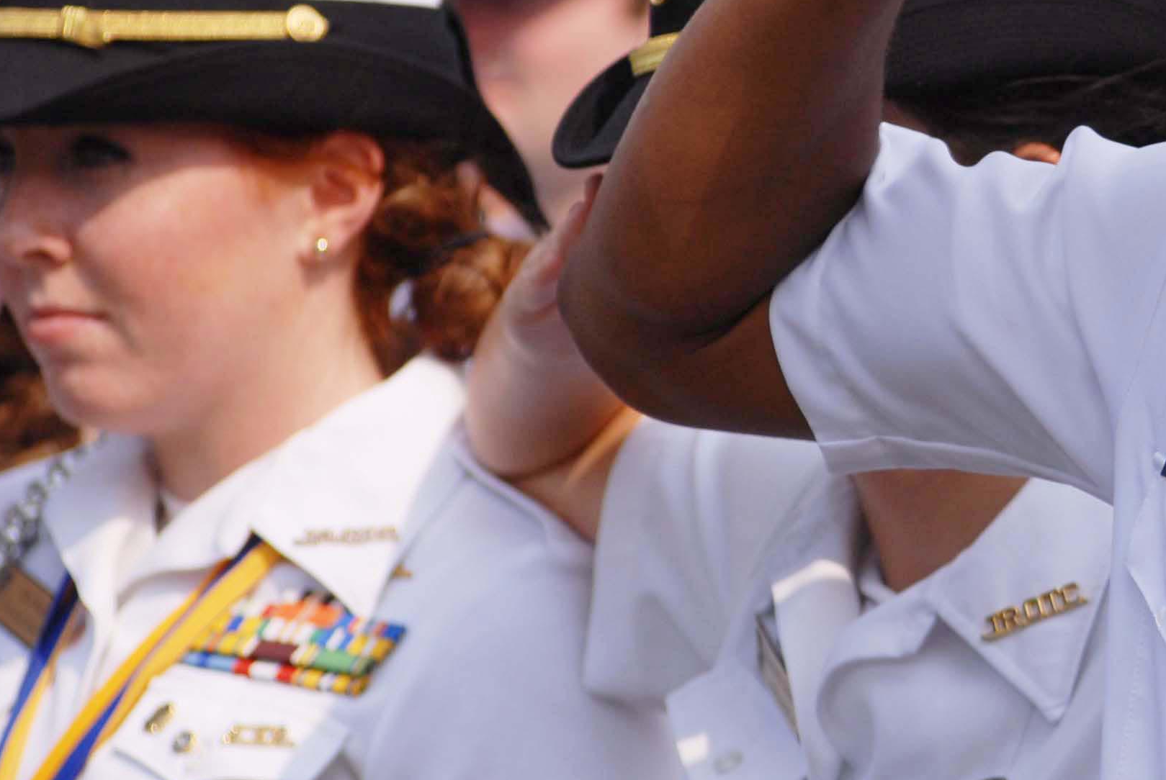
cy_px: 153
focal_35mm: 520
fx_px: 16870
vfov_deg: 2.7
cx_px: 1341
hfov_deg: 4.0
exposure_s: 1/3200
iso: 200
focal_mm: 145
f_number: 3.5
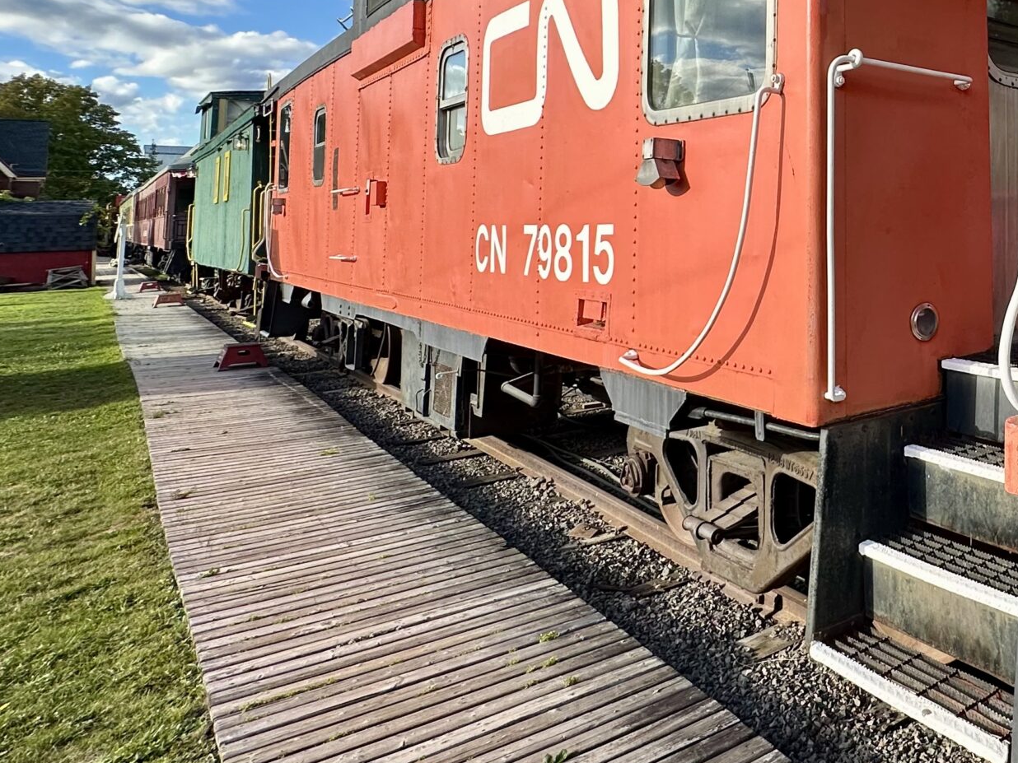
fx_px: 853
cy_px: 163
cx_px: 962
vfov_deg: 46.0
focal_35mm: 29
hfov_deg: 52.2
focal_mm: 2.22
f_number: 2.2
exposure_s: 1/550
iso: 40
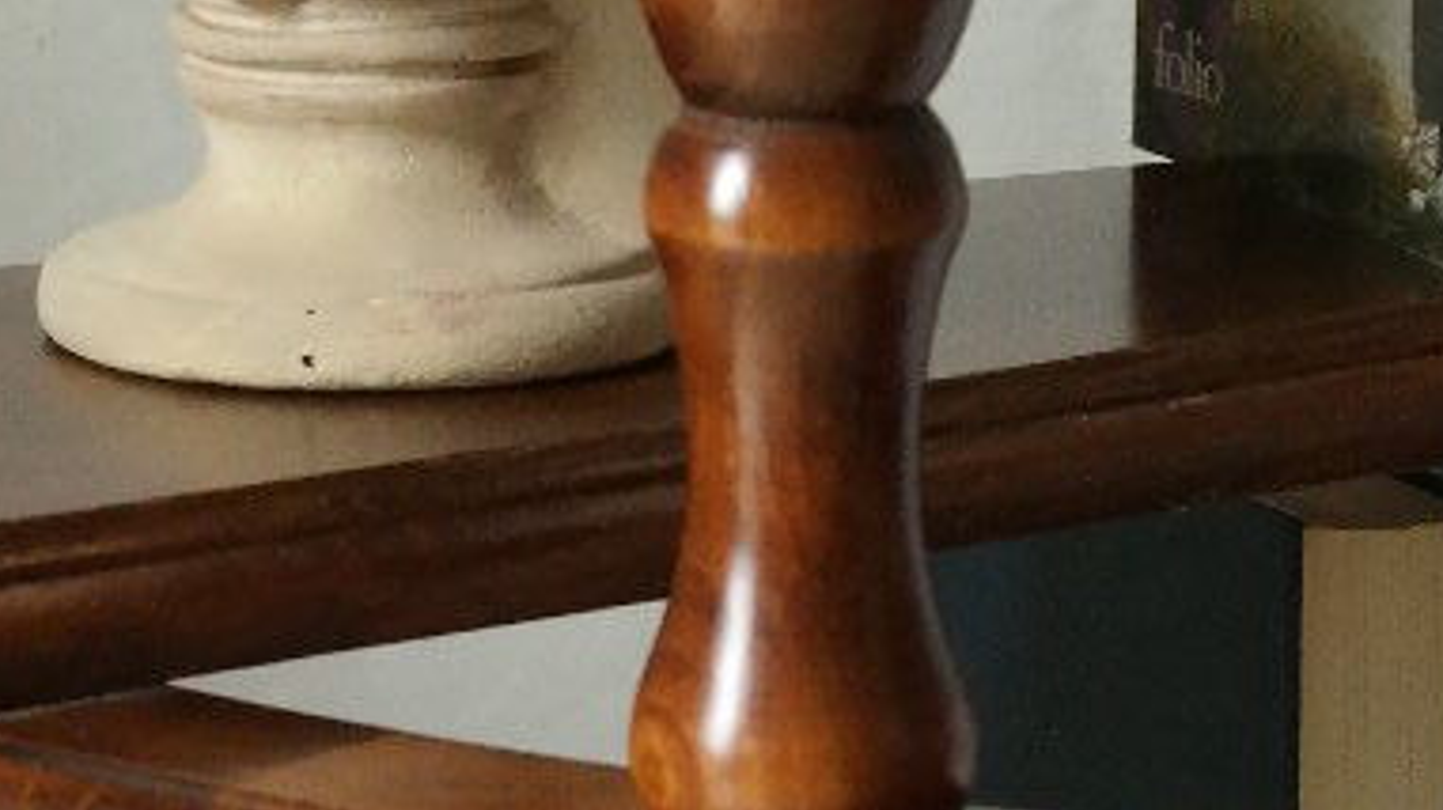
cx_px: 879
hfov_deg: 6.6
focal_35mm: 328
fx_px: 12546
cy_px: 1813
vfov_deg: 3.7
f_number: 5.6
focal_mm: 45
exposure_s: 1/30
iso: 1600
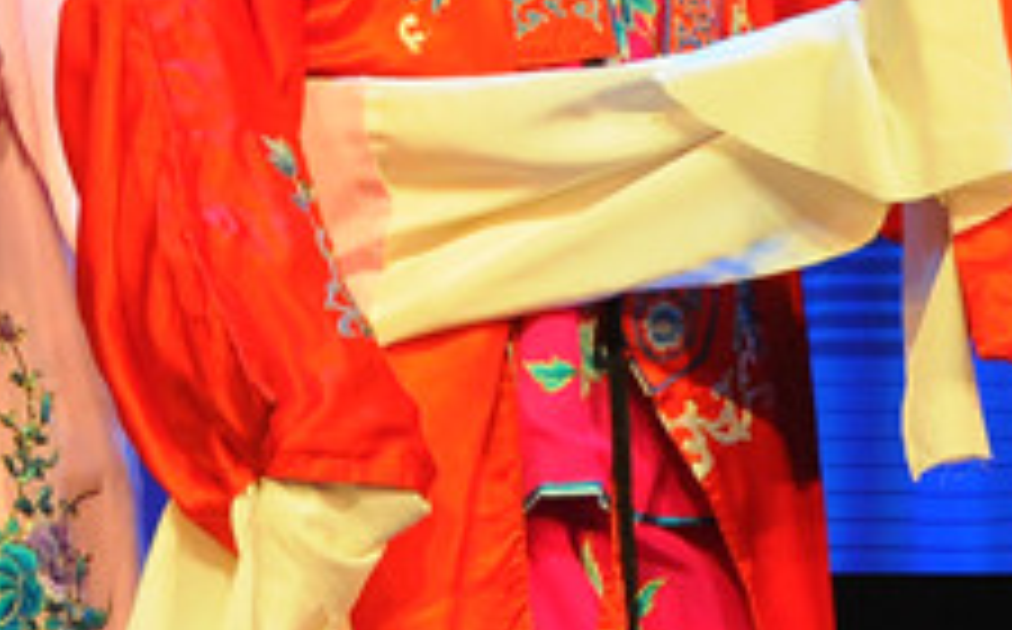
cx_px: 117
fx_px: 4380
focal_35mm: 159
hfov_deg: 13.1
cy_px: 286
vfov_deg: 8.2
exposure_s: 1/125
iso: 1250
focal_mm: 26
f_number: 5.6
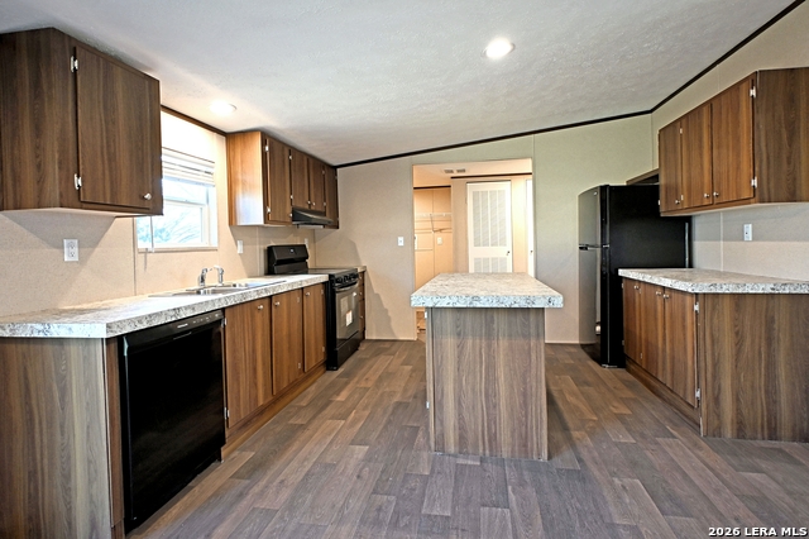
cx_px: 404
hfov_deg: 90.0
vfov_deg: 67.3
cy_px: 270
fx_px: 404
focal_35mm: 18
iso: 220
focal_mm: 12
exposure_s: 1/20
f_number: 3.5
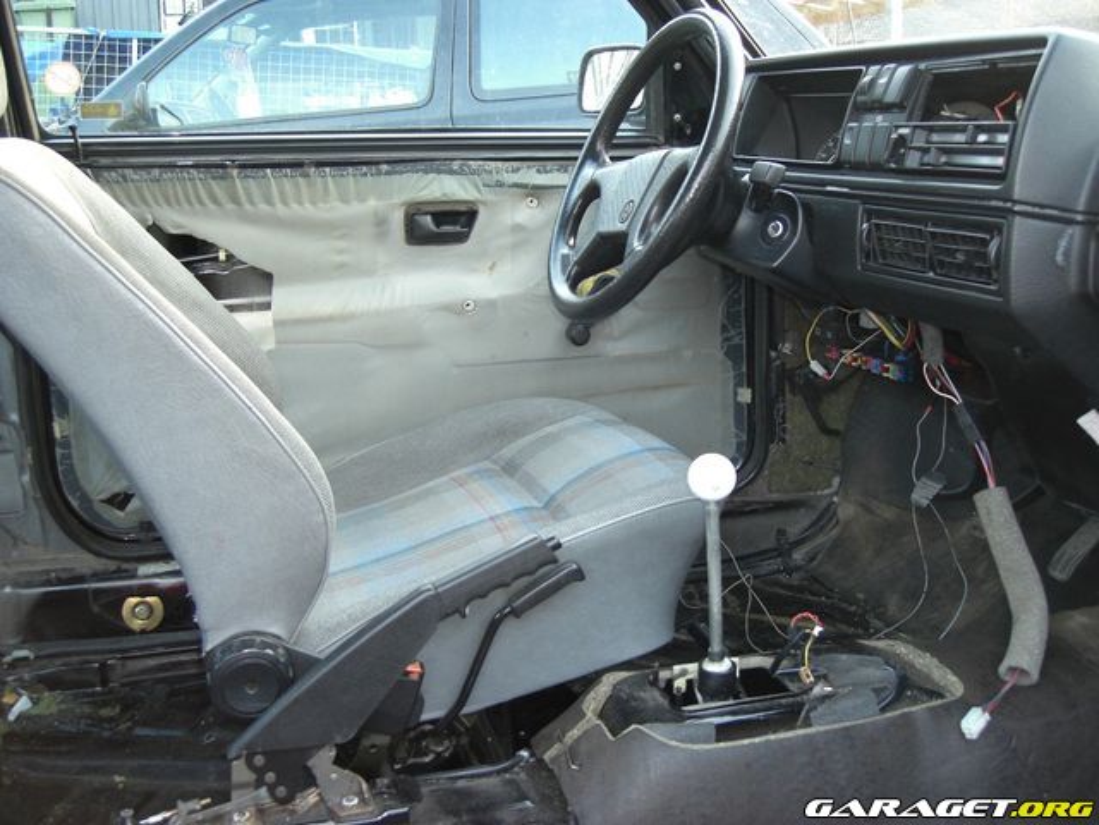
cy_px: 412
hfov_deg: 49.0
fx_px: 1206
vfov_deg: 37.7
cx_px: 550
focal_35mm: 38
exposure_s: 1/40
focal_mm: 7.9
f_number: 2.8
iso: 200
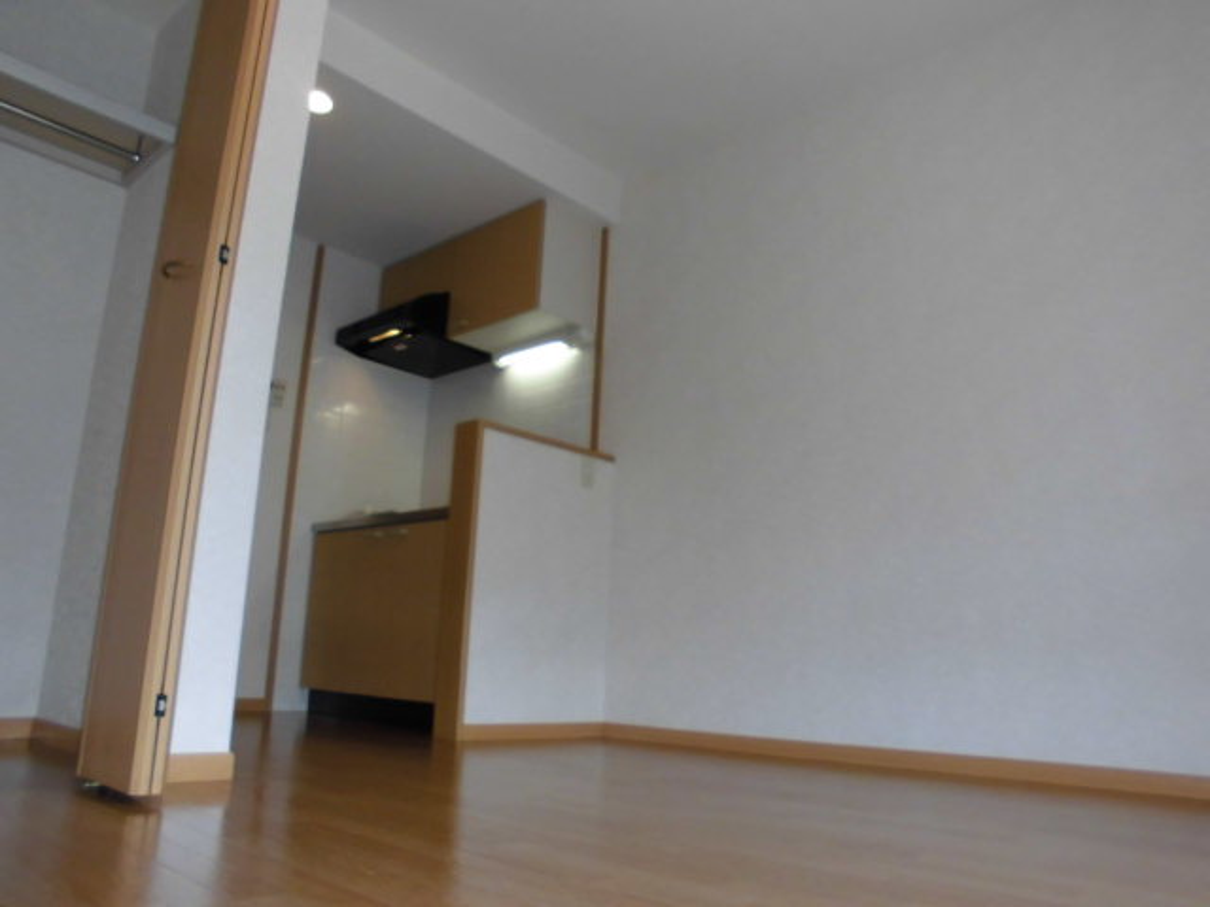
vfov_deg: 53.1
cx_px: 605
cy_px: 454
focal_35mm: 26
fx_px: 909
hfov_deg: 67.3
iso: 100
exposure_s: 1/60
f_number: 3.5
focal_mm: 4.6
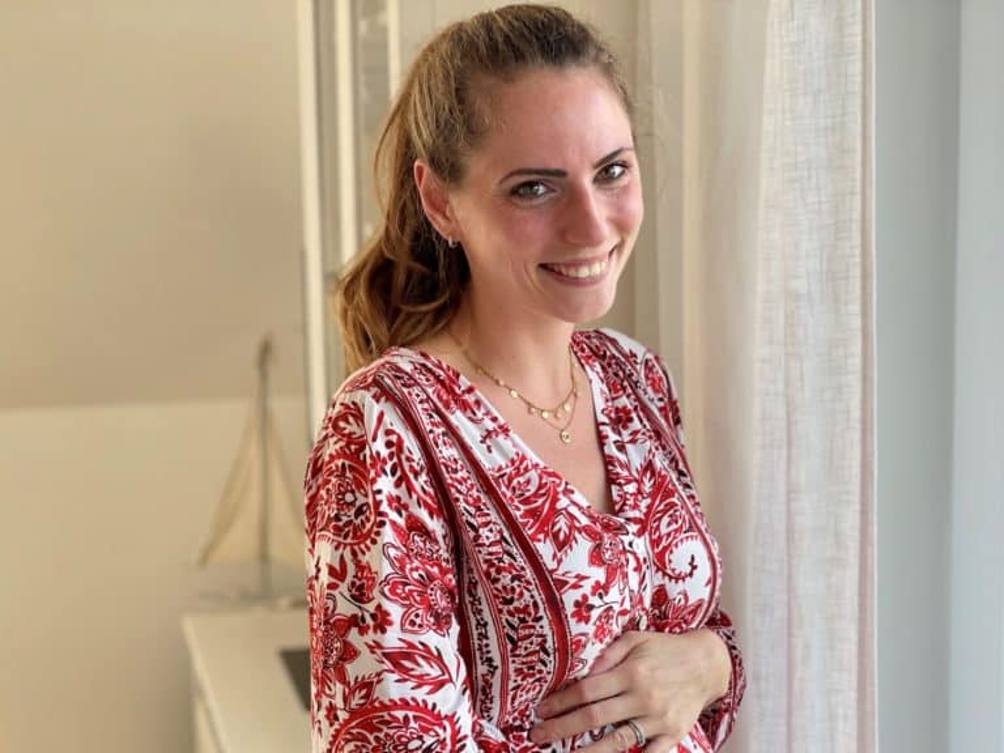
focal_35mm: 52
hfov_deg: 36.8
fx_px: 1508
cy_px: 376
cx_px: 502
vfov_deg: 28.0
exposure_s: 1/122
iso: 40
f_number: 2
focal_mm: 6
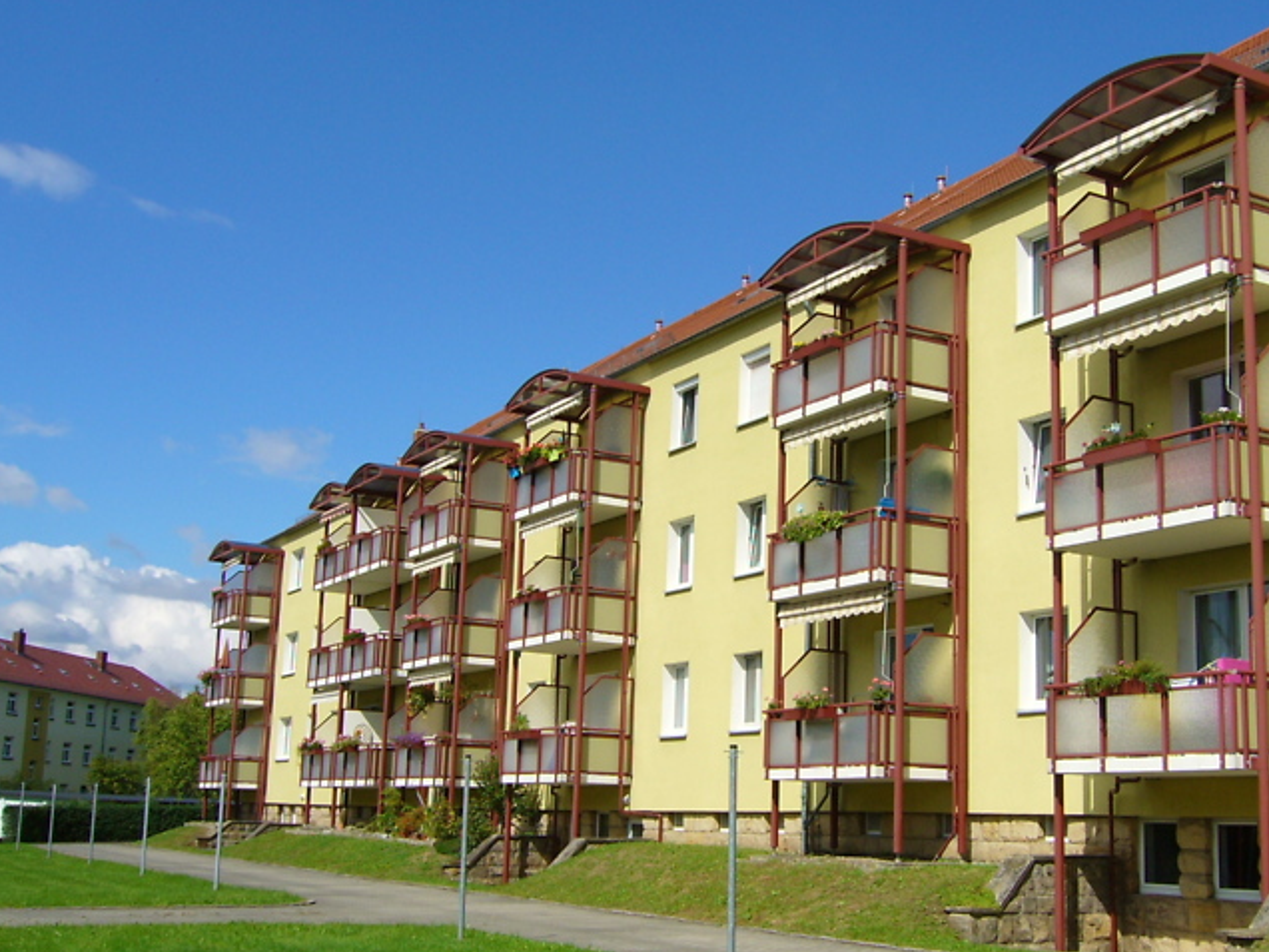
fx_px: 1613
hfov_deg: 42.7
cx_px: 762
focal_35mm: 44
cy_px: 477
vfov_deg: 32.9
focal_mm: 5.8
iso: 64
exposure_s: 1/400
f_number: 5.6
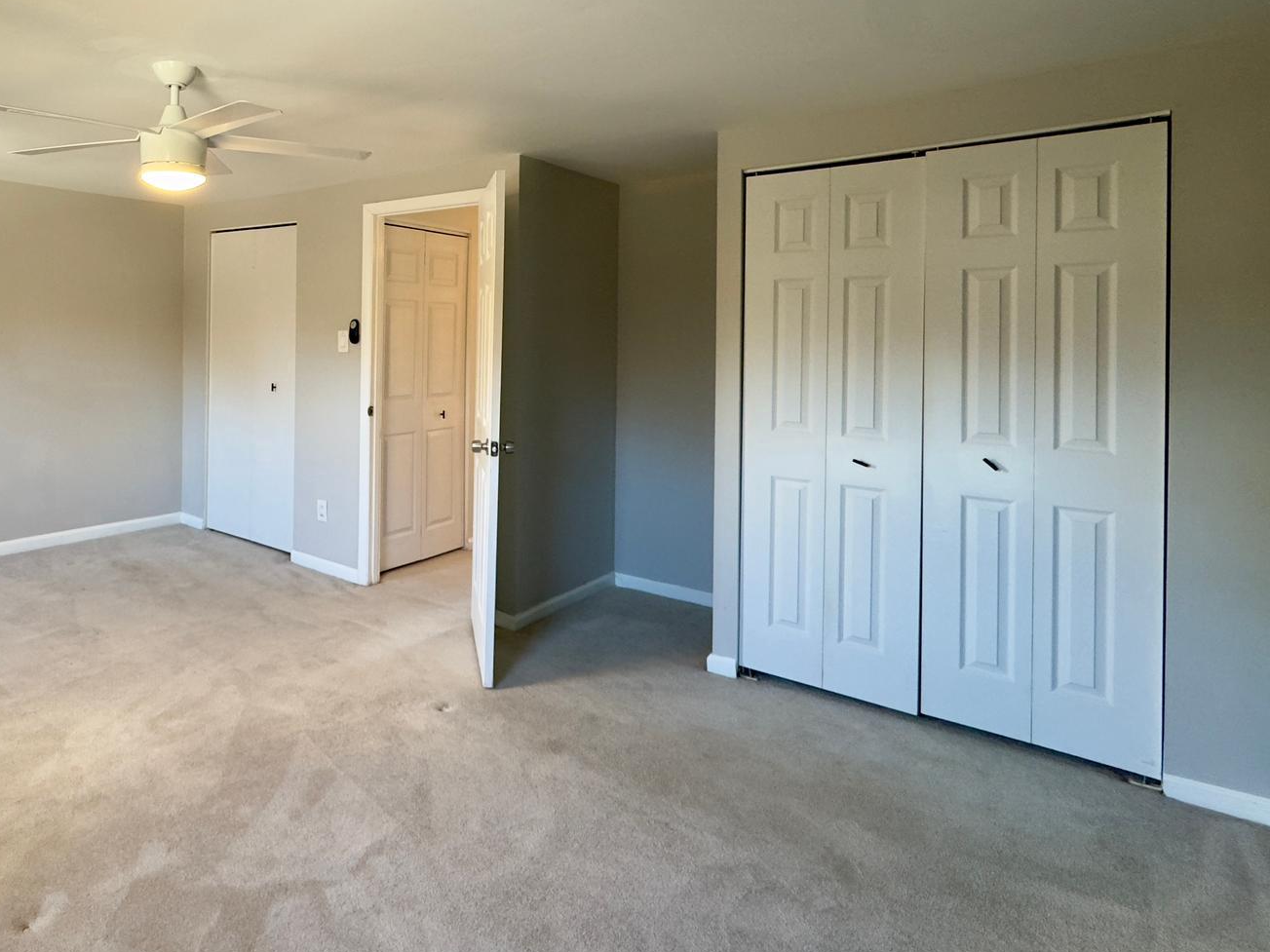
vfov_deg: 59.9
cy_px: 334
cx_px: 334
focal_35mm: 22
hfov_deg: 71.7
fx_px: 807
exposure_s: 1/60
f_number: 2.2
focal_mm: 2.22
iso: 160
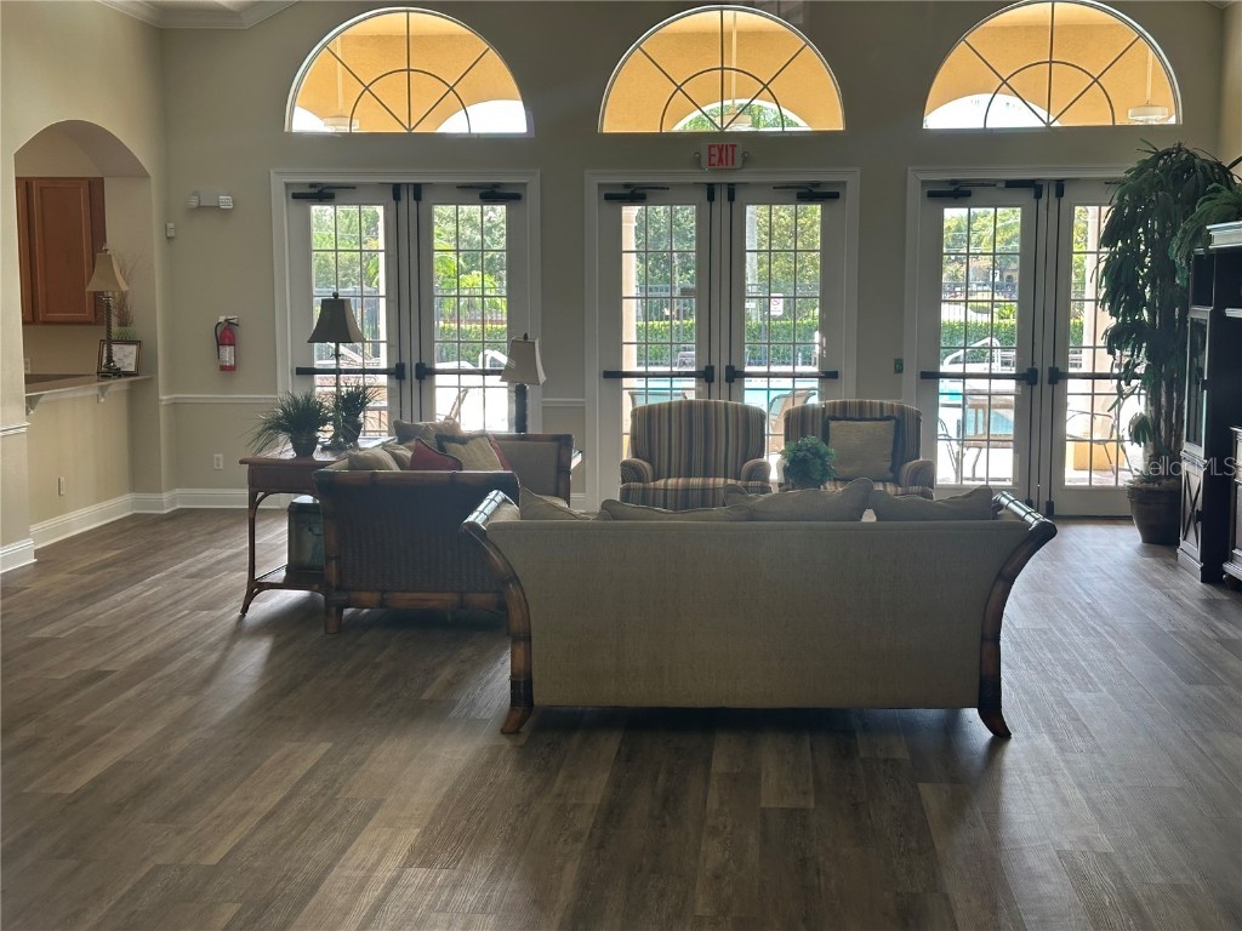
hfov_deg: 39.7
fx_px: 1722
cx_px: 621
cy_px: 466
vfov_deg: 30.3
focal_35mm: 48
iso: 50
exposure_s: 1/121
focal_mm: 6.86
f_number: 1.78
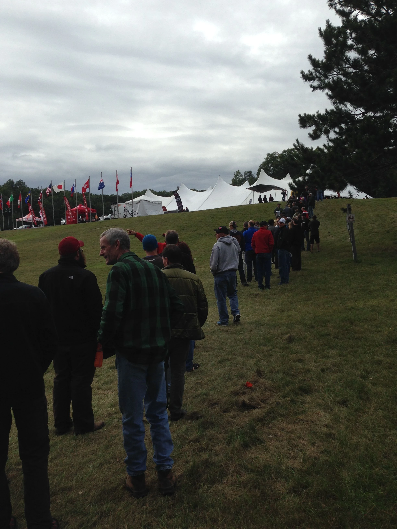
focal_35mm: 33
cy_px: 264
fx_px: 505
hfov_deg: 42.9
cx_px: 198
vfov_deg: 55.4
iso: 50
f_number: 2.4
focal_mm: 4.12
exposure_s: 1/889
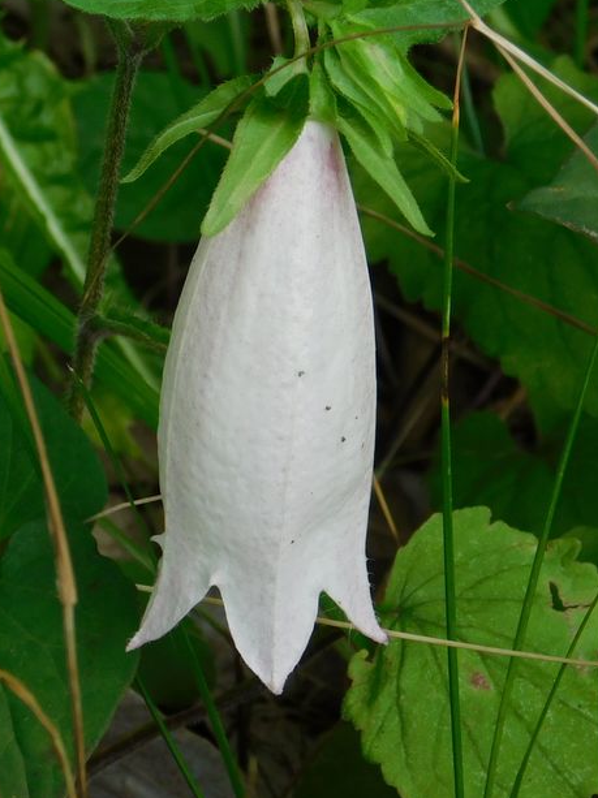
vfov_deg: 11.3
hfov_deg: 8.5
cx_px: 265
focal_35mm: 175
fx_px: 4035
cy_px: 378
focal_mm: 23.7
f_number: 5
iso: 125
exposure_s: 1/80
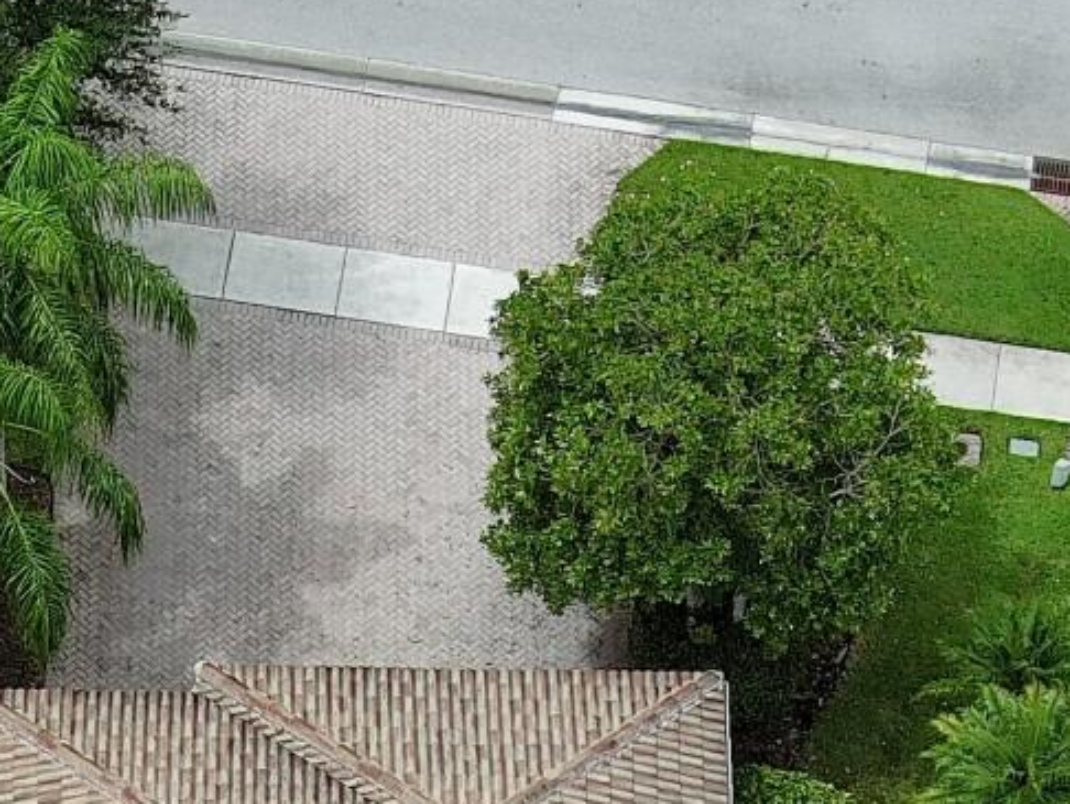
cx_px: 222
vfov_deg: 8.2
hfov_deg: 11.4
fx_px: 5319
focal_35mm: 172
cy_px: 1643
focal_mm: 10.57
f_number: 2.8
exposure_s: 1/1040
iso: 100
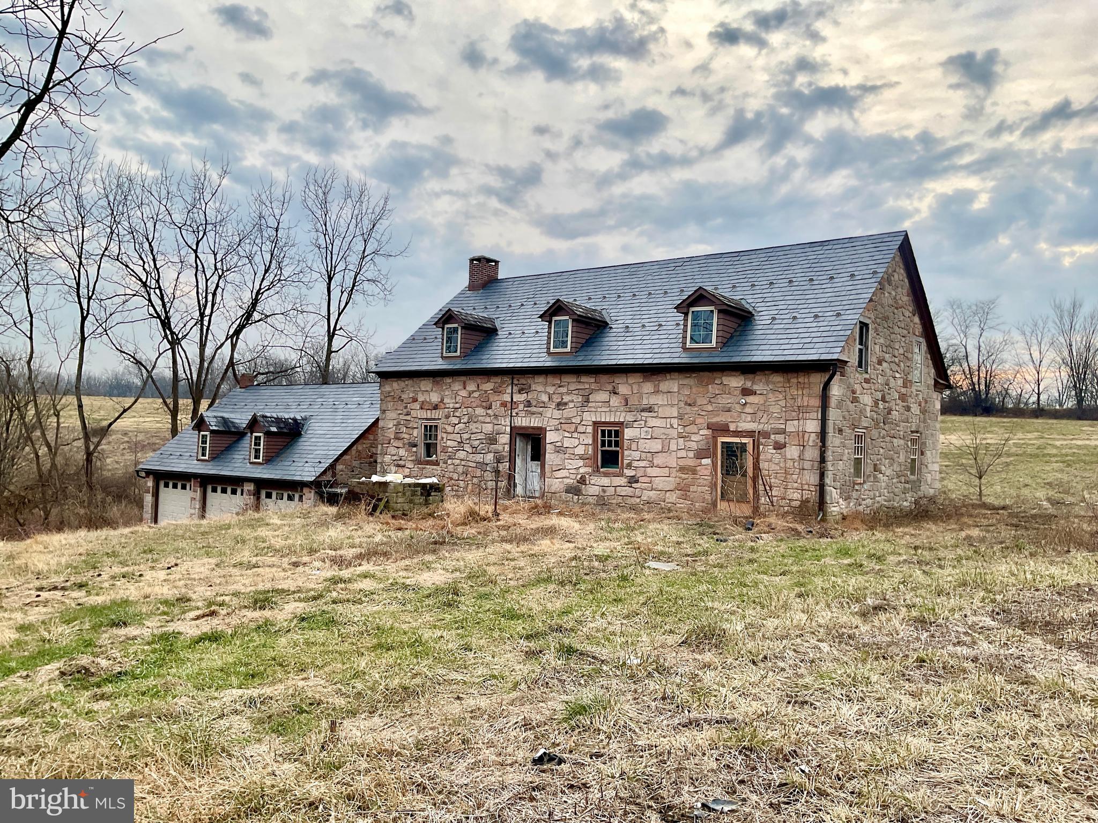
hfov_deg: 61.7
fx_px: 920
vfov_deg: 48.2
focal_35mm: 29
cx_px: 549
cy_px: 412
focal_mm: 3
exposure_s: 1/132
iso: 16
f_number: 1.8
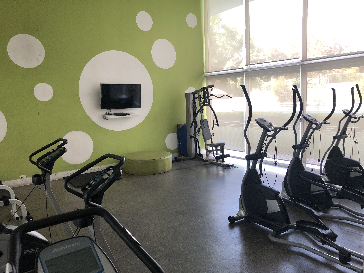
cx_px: 182
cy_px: 136
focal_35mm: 28
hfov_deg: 63.4
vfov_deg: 49.7
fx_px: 294
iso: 32
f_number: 1.8
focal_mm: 3.99
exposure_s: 1/30
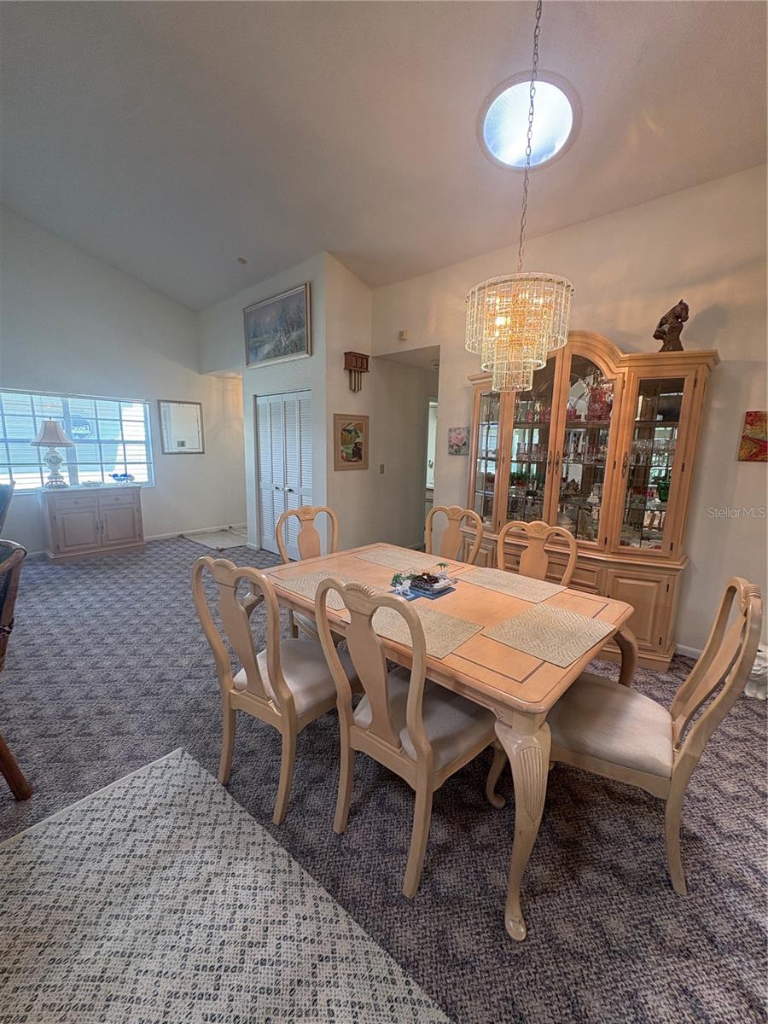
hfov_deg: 85.7
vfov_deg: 102.1
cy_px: 512
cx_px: 384
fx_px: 414
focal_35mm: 14
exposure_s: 1/60
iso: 125
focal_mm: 2.22
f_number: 2.2
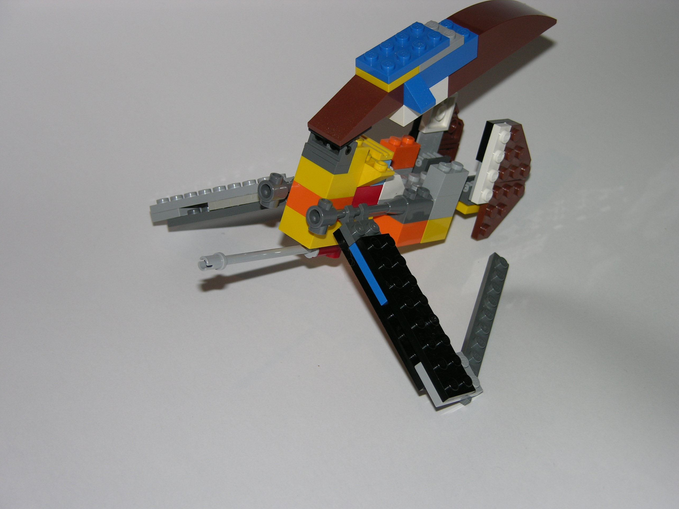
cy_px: 257
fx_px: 1550
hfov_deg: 24.7
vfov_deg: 18.7
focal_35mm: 79
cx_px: 339
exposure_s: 1/120
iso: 50
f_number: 3.4
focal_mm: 19.9
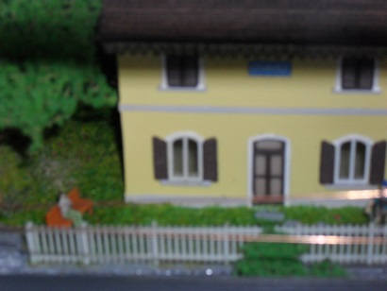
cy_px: 146
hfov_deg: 22.0
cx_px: 194
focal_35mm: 89
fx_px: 996
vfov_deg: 16.6
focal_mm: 15.7
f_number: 5.5
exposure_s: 1/60
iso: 200
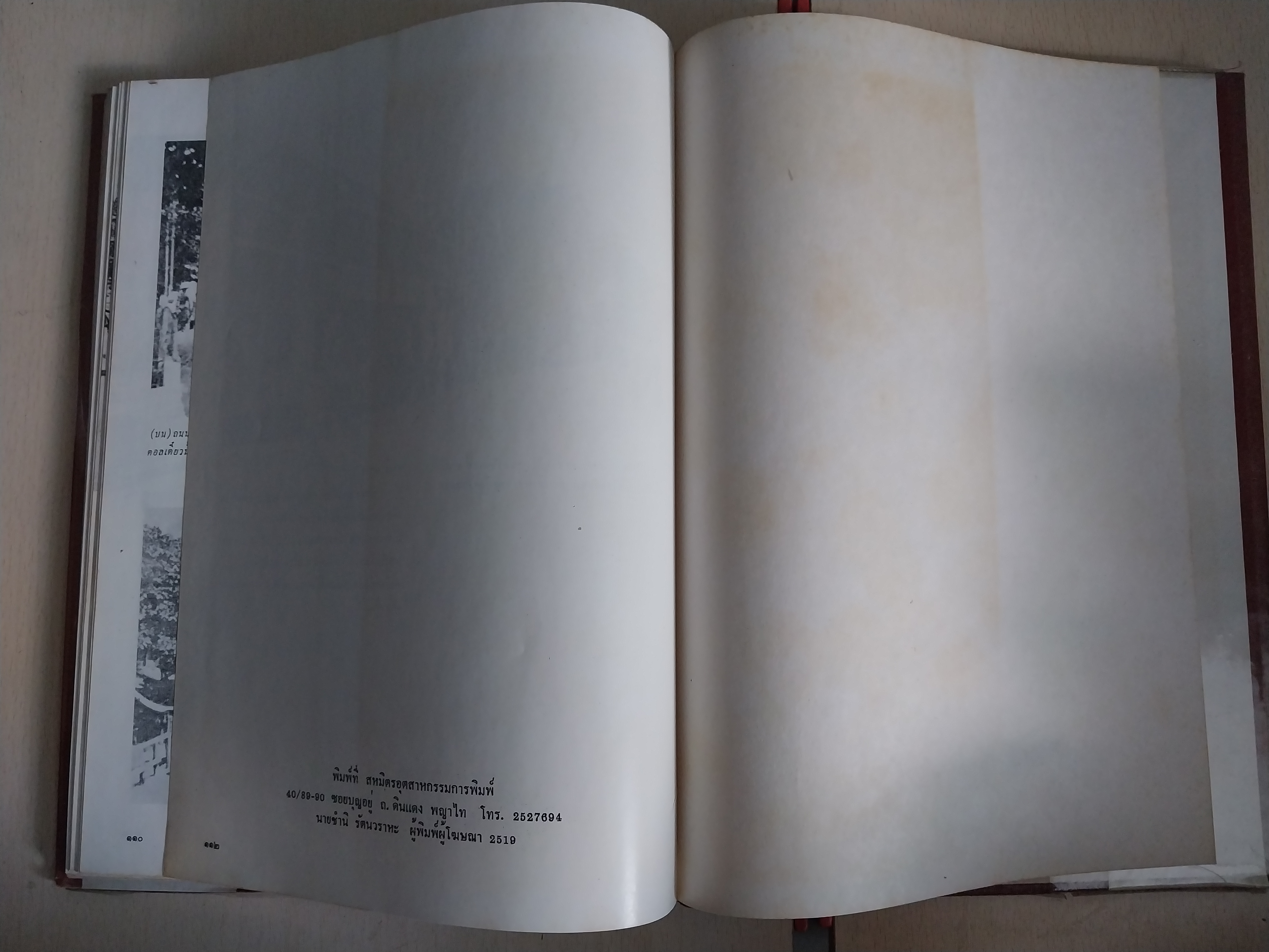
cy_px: 476
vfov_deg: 53.1
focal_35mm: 26
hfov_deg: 67.3
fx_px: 953
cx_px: 634
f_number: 1.8
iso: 250
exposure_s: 1/50
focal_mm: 4
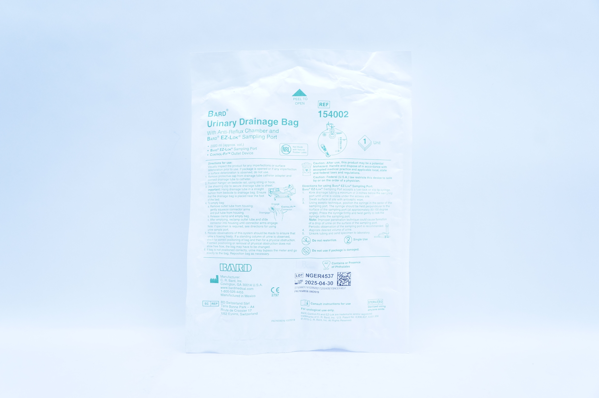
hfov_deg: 57.3
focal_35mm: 33
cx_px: 300
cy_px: 199
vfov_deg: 39.9
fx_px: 548
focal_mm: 22
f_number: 5.6
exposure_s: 1/125
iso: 800
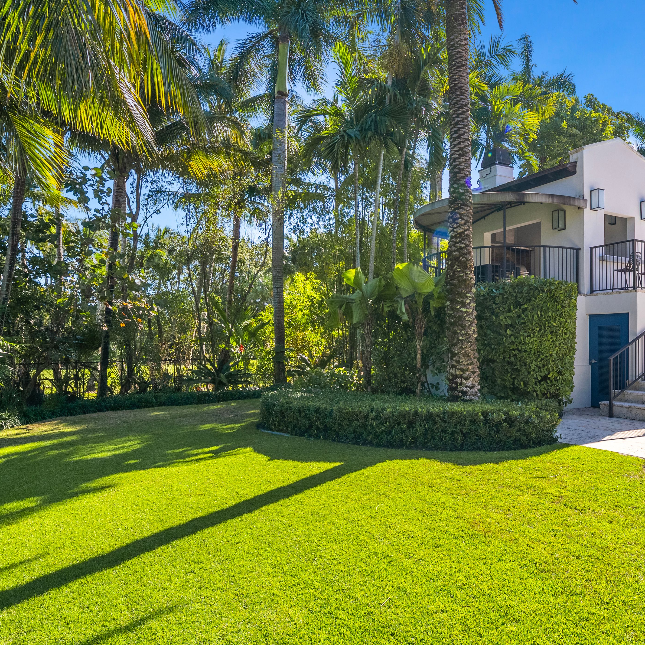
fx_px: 569
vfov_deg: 59.1
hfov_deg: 58.4
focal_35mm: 27
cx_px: 401
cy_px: 321
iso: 200
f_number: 8
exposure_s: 1/500
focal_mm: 21
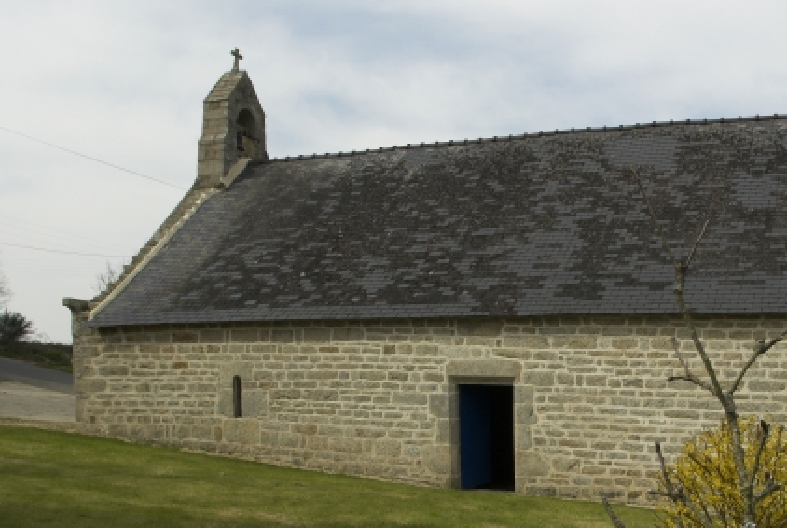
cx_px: 598
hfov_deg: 48.5
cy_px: 459
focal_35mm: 38
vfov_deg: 33.6
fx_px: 832
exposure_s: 1/125
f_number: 11
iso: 100
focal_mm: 14
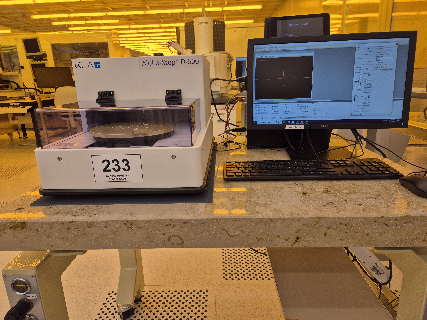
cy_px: 160
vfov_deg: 58.9
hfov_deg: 73.9
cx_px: 214
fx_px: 284
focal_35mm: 23
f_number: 1.8
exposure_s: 1/180
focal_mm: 5.4
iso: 32
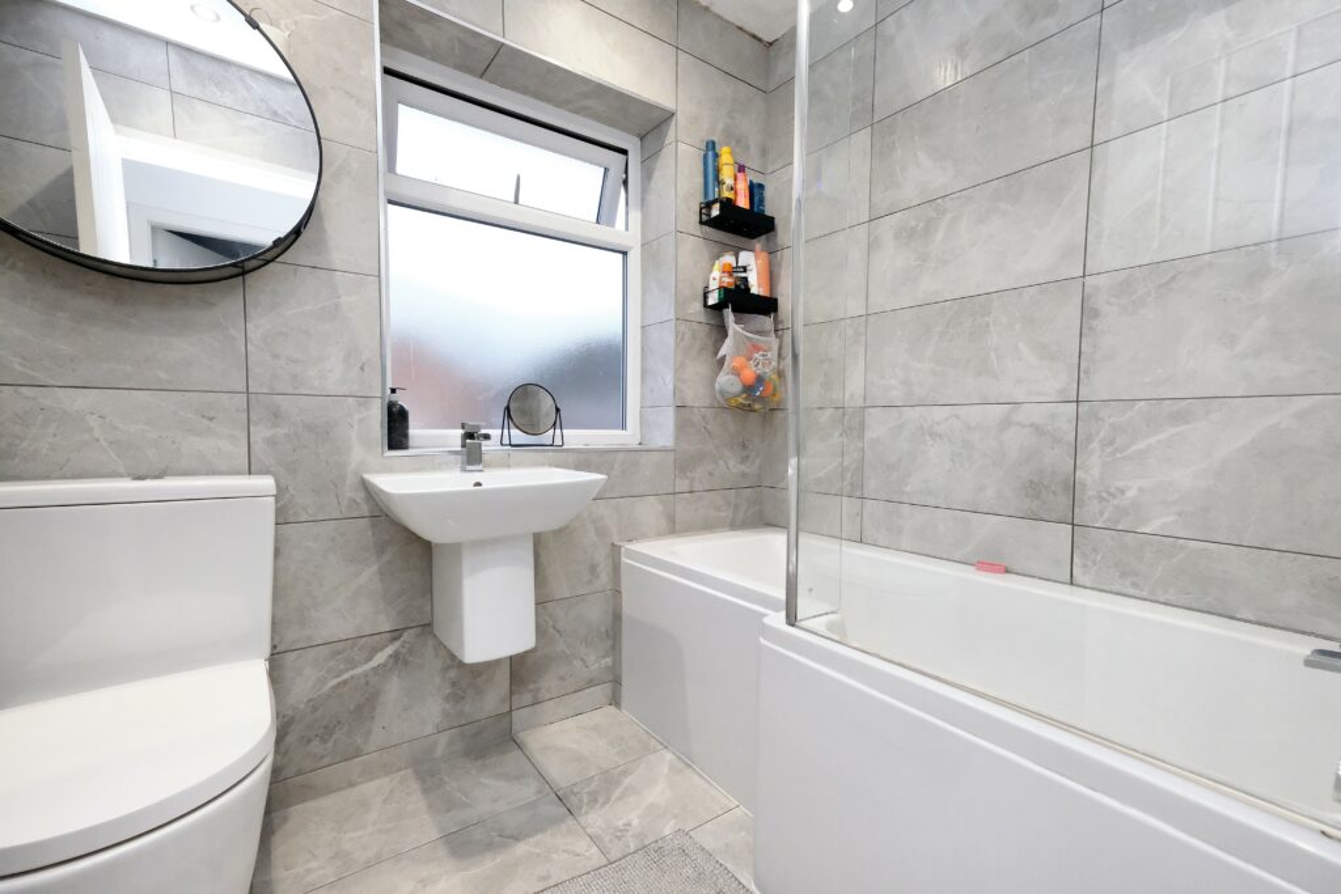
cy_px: 447
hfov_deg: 100.4
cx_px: 670
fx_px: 559
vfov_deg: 77.3
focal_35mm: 15
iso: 4000
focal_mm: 10
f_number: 5.6
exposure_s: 1/220
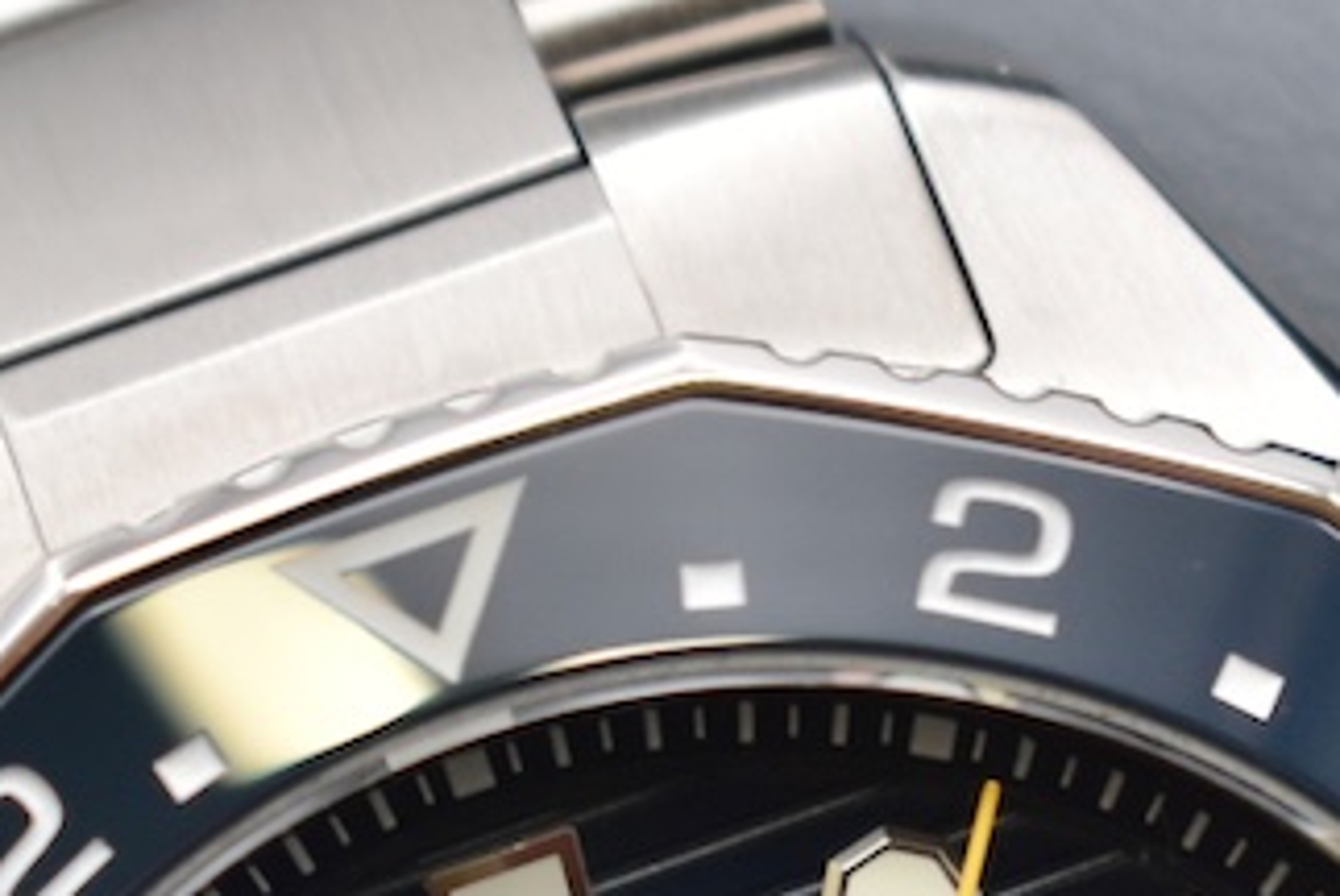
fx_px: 11512
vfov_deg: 4.4
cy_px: 1547
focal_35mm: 309
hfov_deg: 6.7
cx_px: 850
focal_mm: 52
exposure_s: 1/125
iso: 900
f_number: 5.6
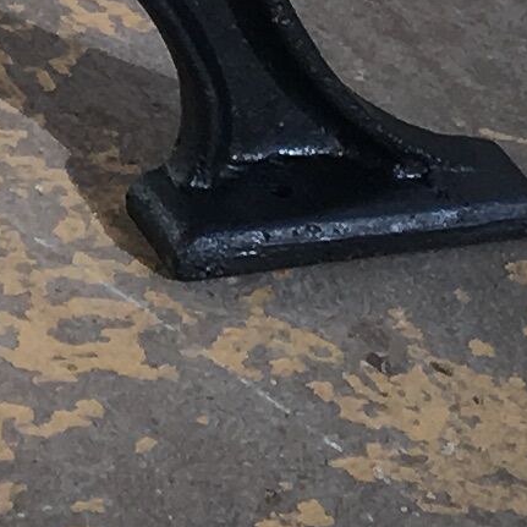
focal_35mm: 240
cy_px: -754
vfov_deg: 6.9
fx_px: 4134
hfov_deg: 7.1
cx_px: -390
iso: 32
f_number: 2.2
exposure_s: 1/100
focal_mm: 4.15
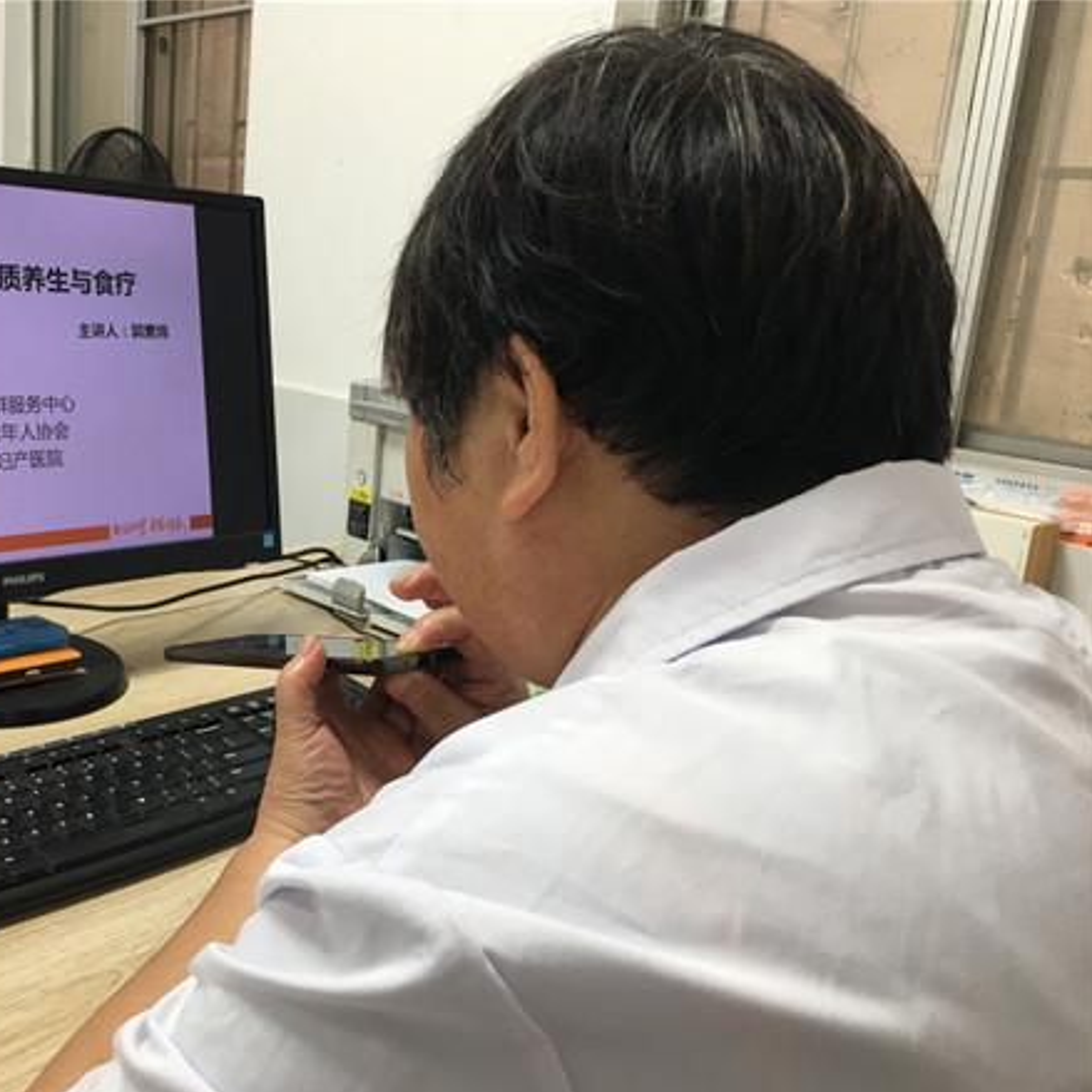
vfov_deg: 47.2
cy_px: 557
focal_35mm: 35
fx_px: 1249
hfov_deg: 46.4
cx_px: 353
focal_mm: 4.15
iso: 32
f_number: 2.2
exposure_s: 1/17
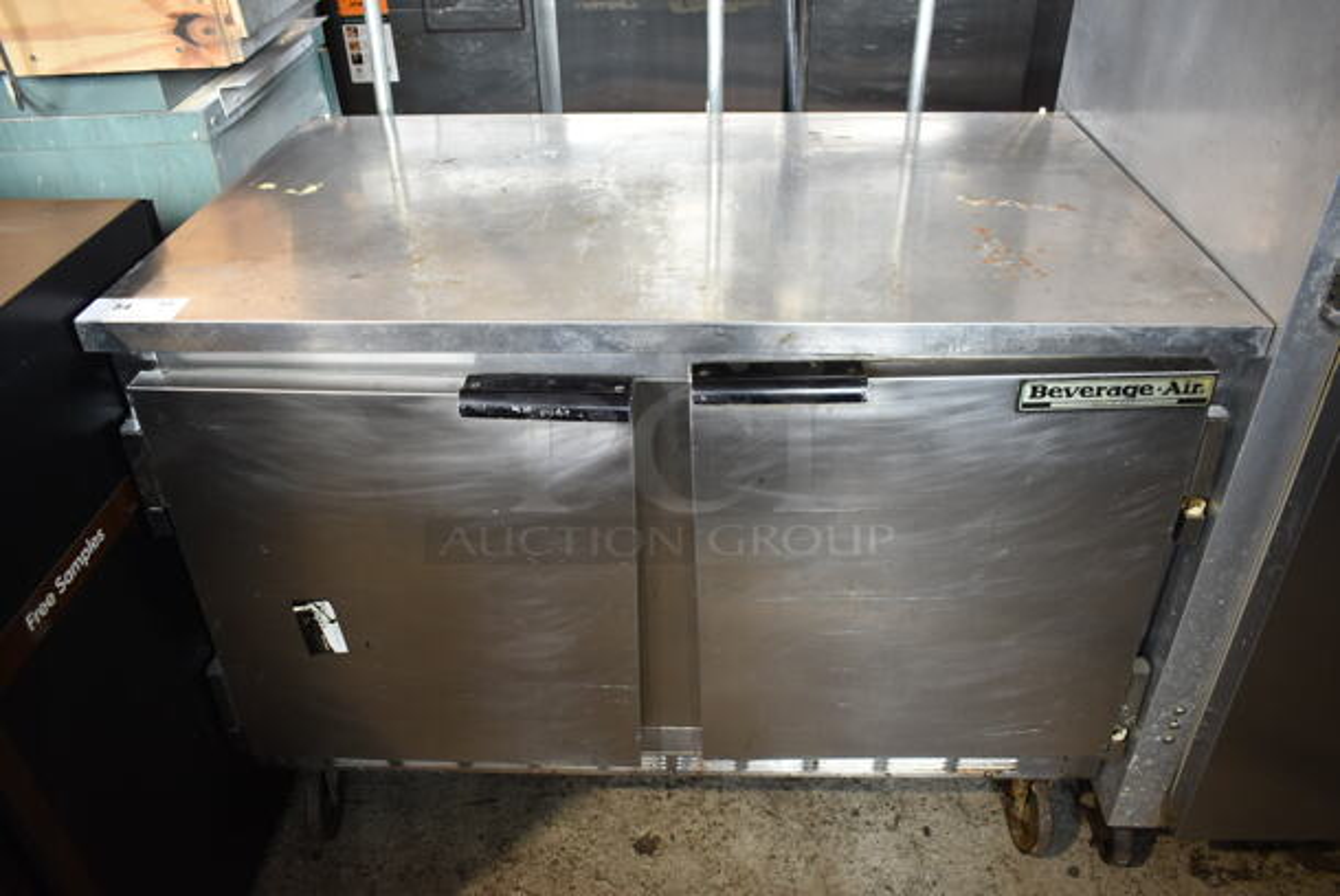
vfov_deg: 48.0
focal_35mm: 27
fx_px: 1006
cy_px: 448
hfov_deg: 67.3
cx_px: 670
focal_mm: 18
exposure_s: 1/30
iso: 400
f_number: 3.5
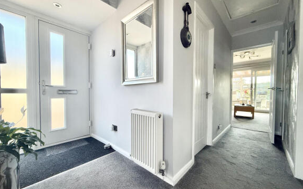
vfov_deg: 74.7
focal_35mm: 15
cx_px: 151
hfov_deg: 101.5
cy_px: 97
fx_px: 124
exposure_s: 1/100
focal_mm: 2.22
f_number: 2.2
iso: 250
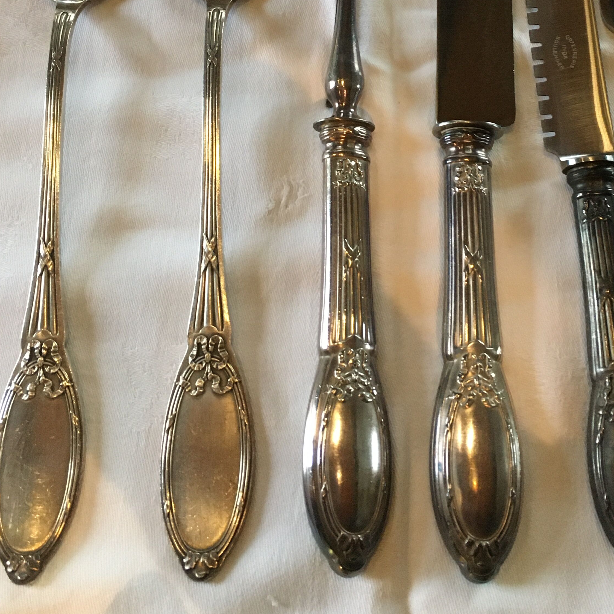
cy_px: 106
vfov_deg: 35.4
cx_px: 379
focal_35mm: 46
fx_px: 923
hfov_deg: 36.6
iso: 200
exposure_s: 1/25
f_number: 2.2
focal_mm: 4.15
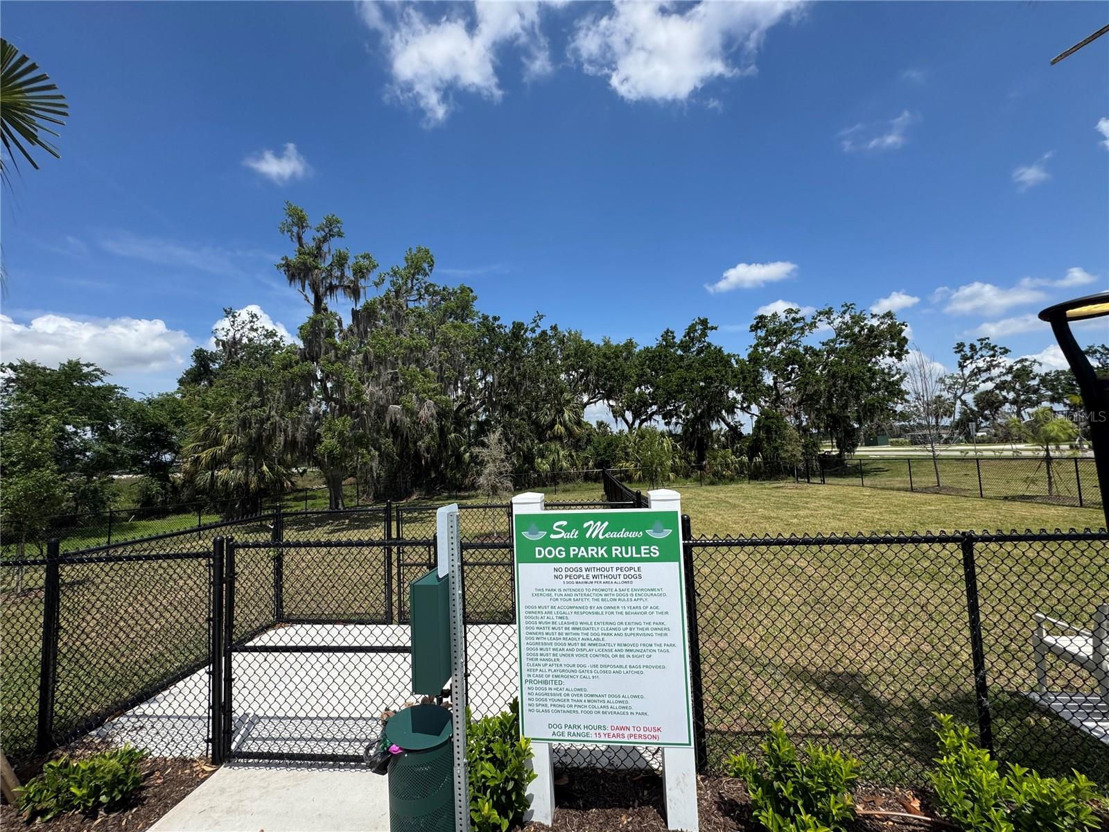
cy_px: 416
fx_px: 449
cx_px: 554
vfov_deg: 85.7
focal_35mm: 14
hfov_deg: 102.1
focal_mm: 2.22
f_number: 2.2
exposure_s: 1/1976
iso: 50
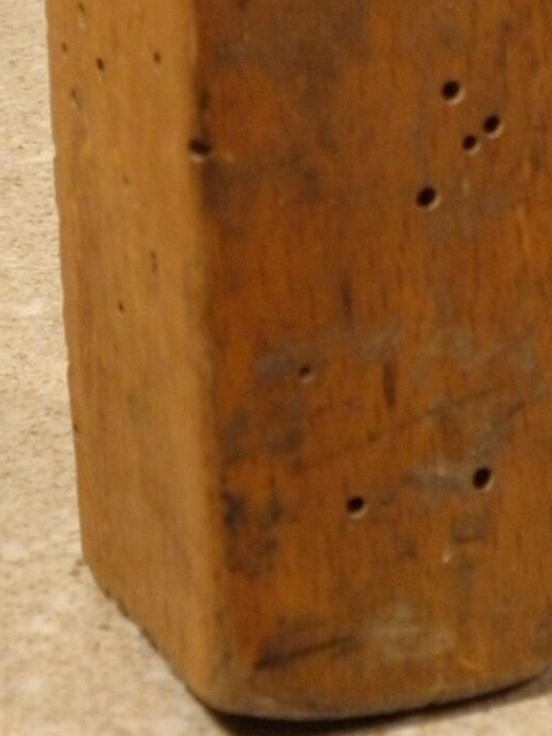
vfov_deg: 11.3
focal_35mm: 172
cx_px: 568
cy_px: -156
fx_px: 3657
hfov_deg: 8.6
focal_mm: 8.6
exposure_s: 1/20
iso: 200
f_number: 3.9
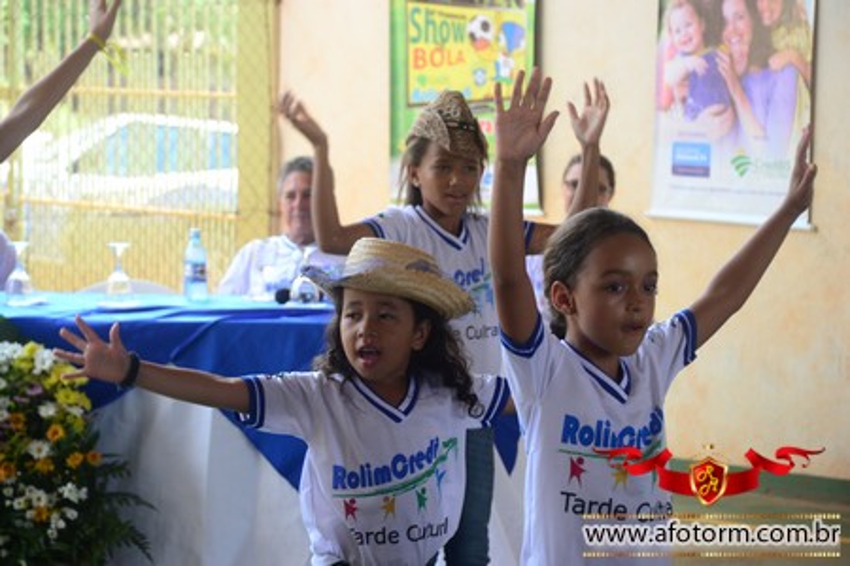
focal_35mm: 128
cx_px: 425
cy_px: 283
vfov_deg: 10.8
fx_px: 3010
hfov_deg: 16.1
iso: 400
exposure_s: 1/160
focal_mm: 85
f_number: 6.3
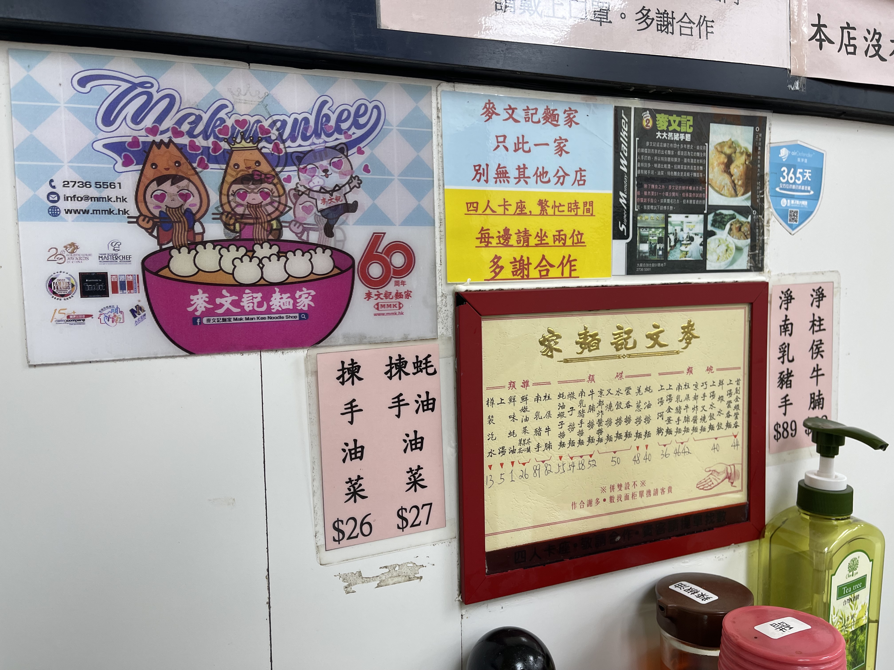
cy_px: 335
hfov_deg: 67.3
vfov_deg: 53.1
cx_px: 447
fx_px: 671
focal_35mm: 26
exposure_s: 1/100
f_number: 1.6
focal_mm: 5.1
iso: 64
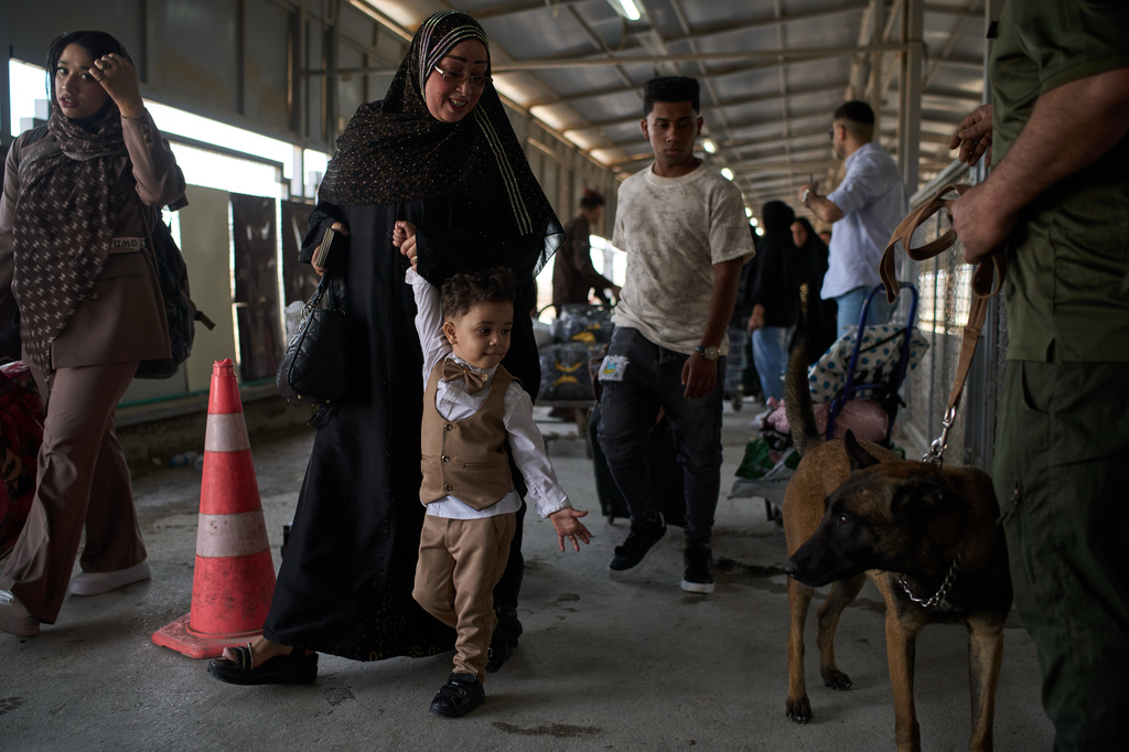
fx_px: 1097
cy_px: 376
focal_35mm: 35
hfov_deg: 54.4
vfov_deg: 37.8
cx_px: 564
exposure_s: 1/1000
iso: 800
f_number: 2.2
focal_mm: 35
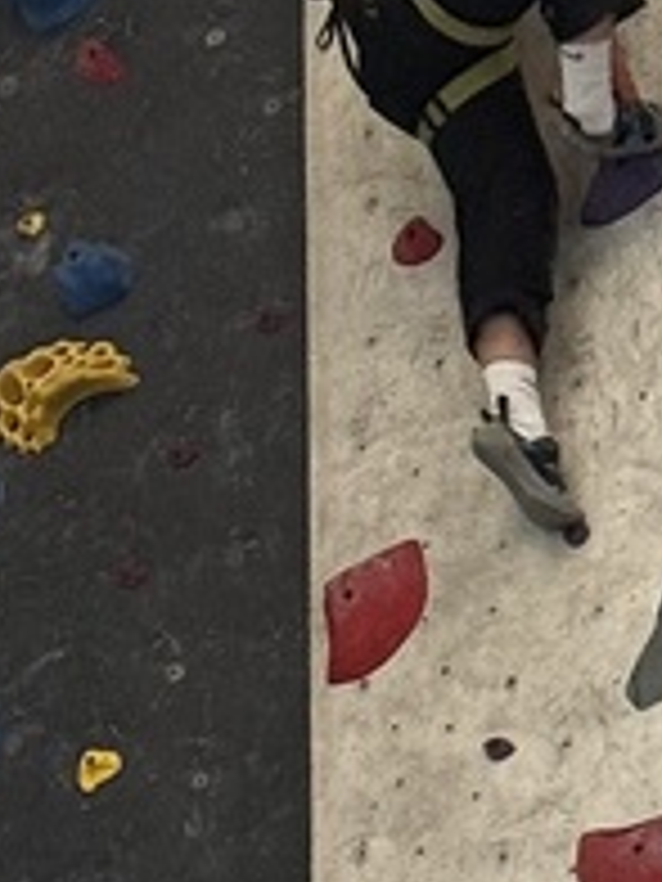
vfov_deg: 7.8
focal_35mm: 251
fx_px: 6400
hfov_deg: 5.7
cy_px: 1017
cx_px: 1522
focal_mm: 6.76
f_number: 1.78
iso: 200
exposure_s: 1/60
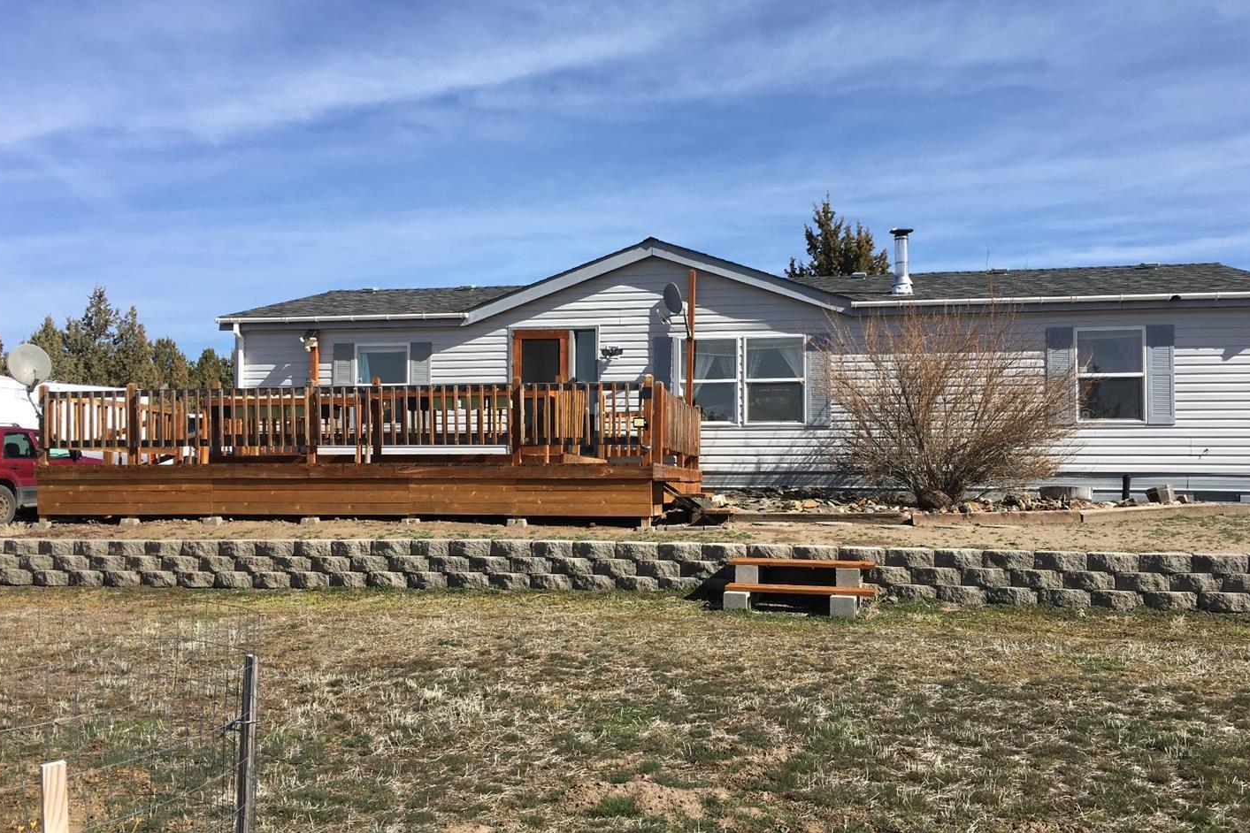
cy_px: 439
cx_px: 623
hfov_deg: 58.7
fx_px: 1111
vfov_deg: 41.1
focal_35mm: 32
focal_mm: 4.15
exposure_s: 1/1350
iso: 25
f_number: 2.2
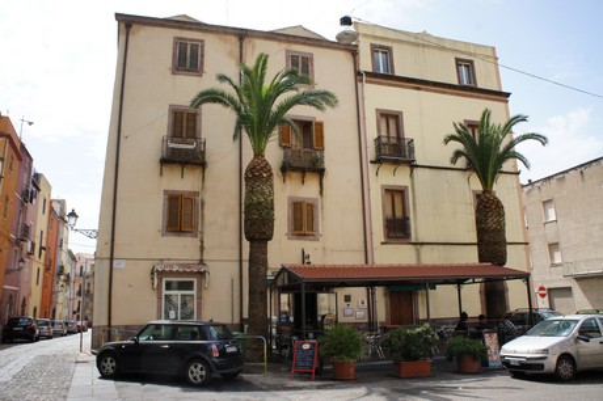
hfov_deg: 67.4
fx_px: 452
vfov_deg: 47.9
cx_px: 302
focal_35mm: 27
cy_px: 200
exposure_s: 1/160
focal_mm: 18
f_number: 11
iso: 200
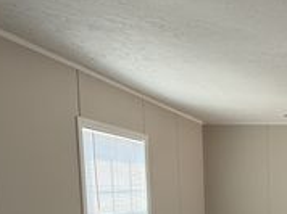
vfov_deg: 31.8
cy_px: 211
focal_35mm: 42
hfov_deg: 34.5
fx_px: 348
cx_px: 356
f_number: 2.2
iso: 64
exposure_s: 1/120
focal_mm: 2.22
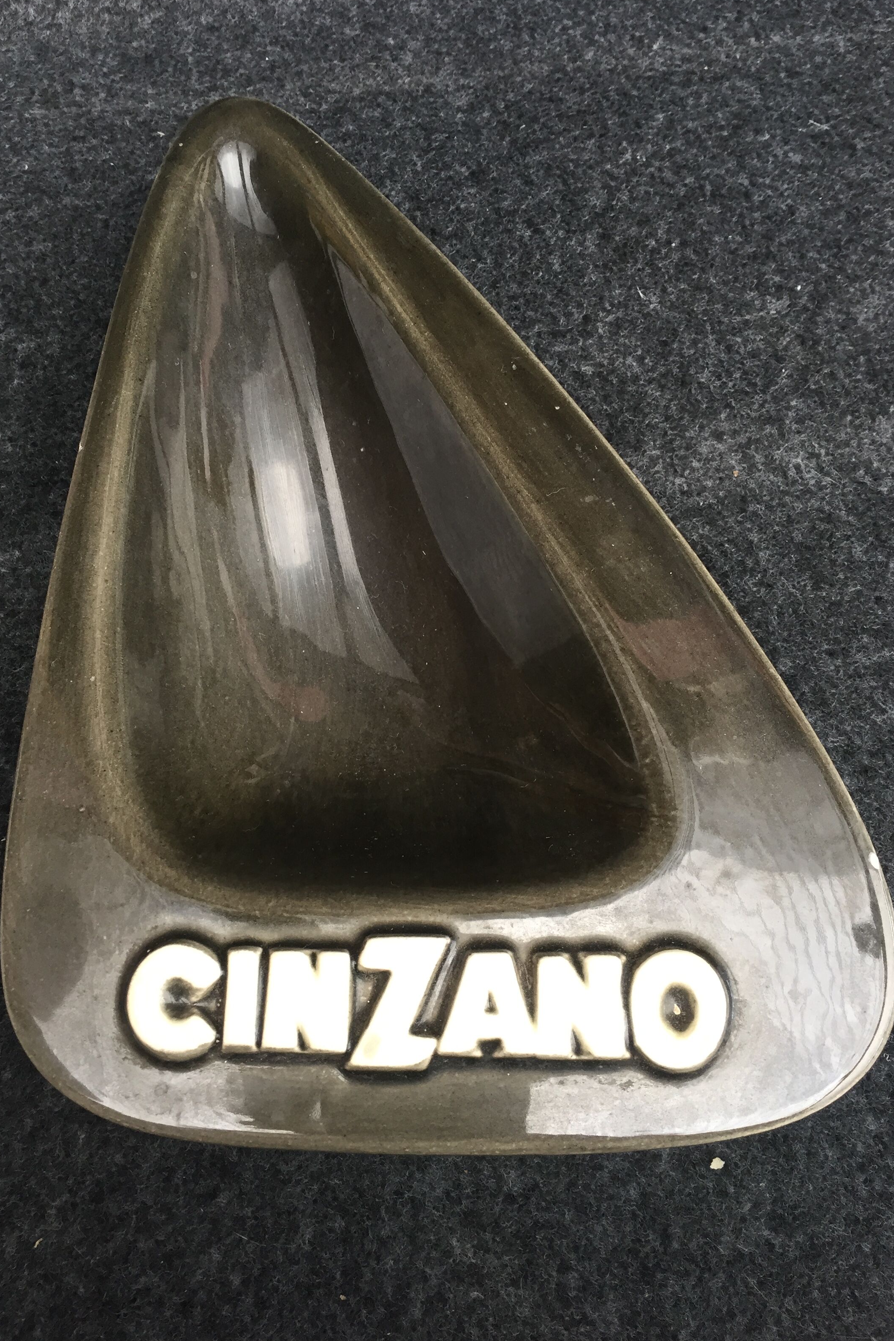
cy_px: 657
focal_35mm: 31
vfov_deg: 60.3
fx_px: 1155
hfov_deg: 42.3
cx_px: 433
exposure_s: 1/33
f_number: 2.2
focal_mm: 4.15
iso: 40
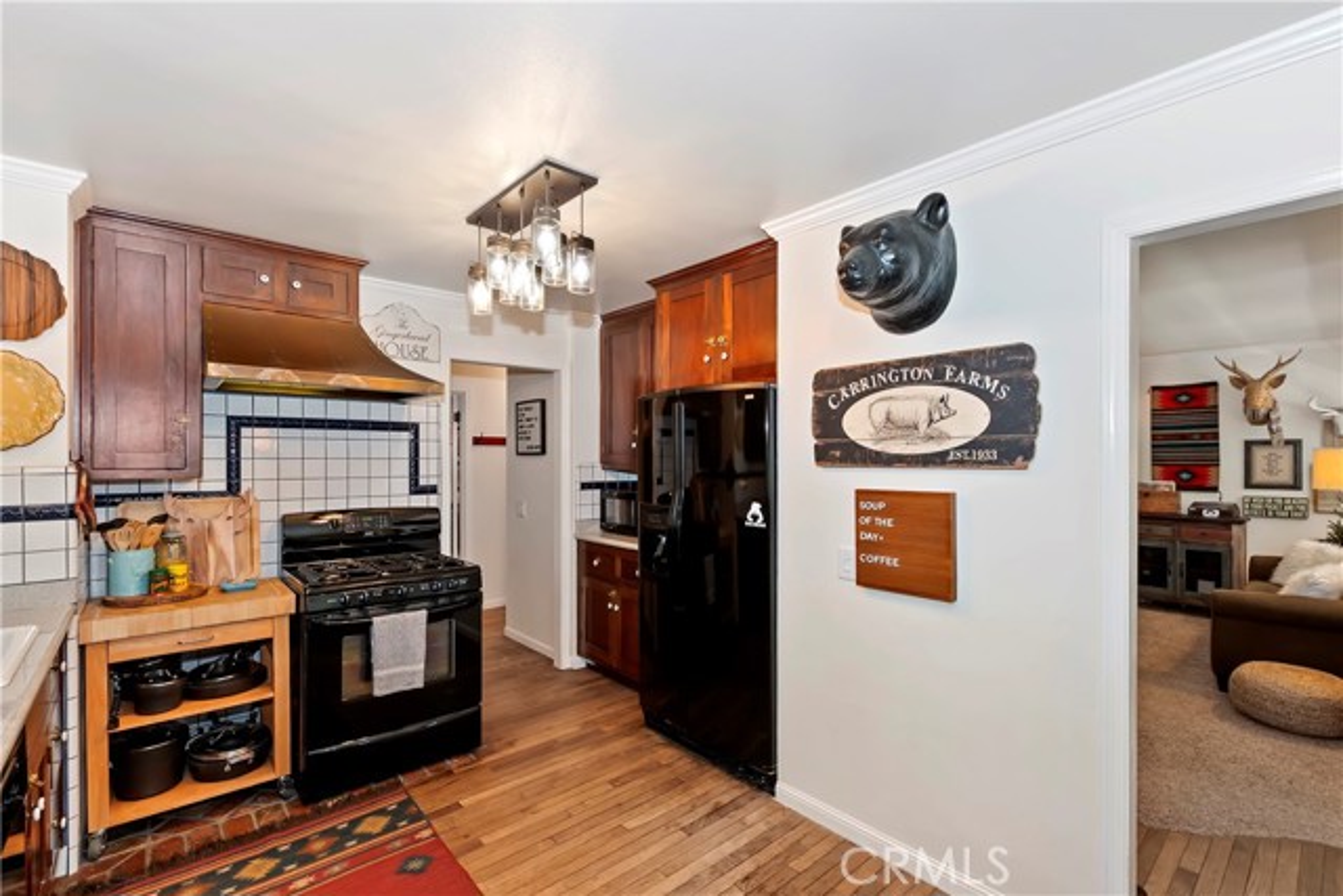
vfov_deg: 77.4
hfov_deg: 100.4
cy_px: 448
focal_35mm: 15
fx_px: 560
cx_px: 672
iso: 400
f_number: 8
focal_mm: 10
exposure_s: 1/30
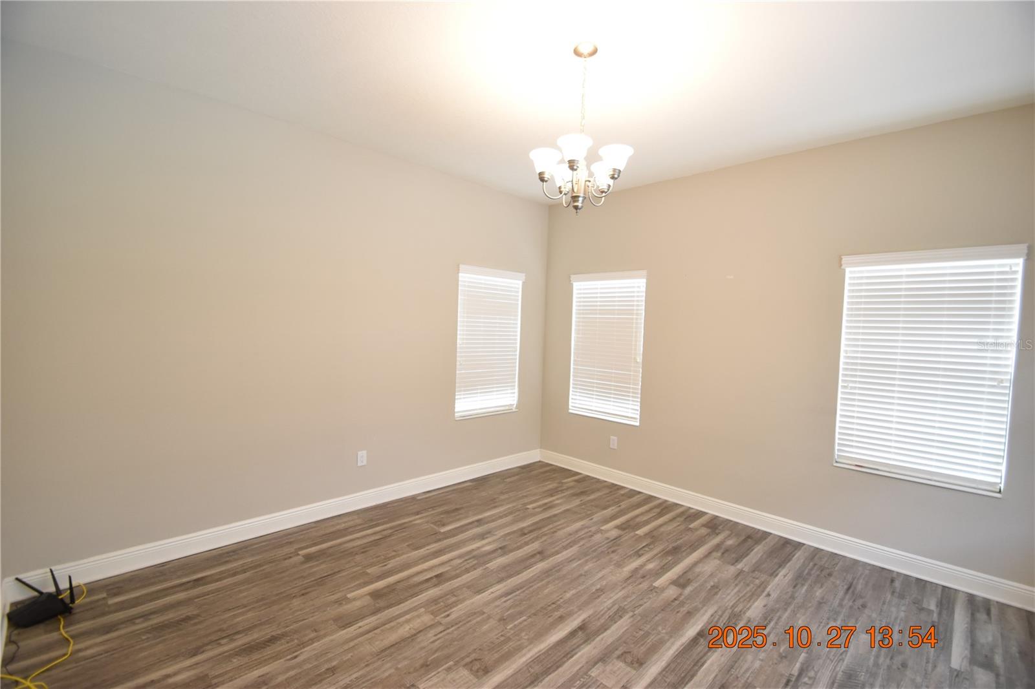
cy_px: 344
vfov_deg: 77.3
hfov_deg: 100.4
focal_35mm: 15
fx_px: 431
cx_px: 518
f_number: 3.5
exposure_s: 1/30
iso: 800
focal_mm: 10
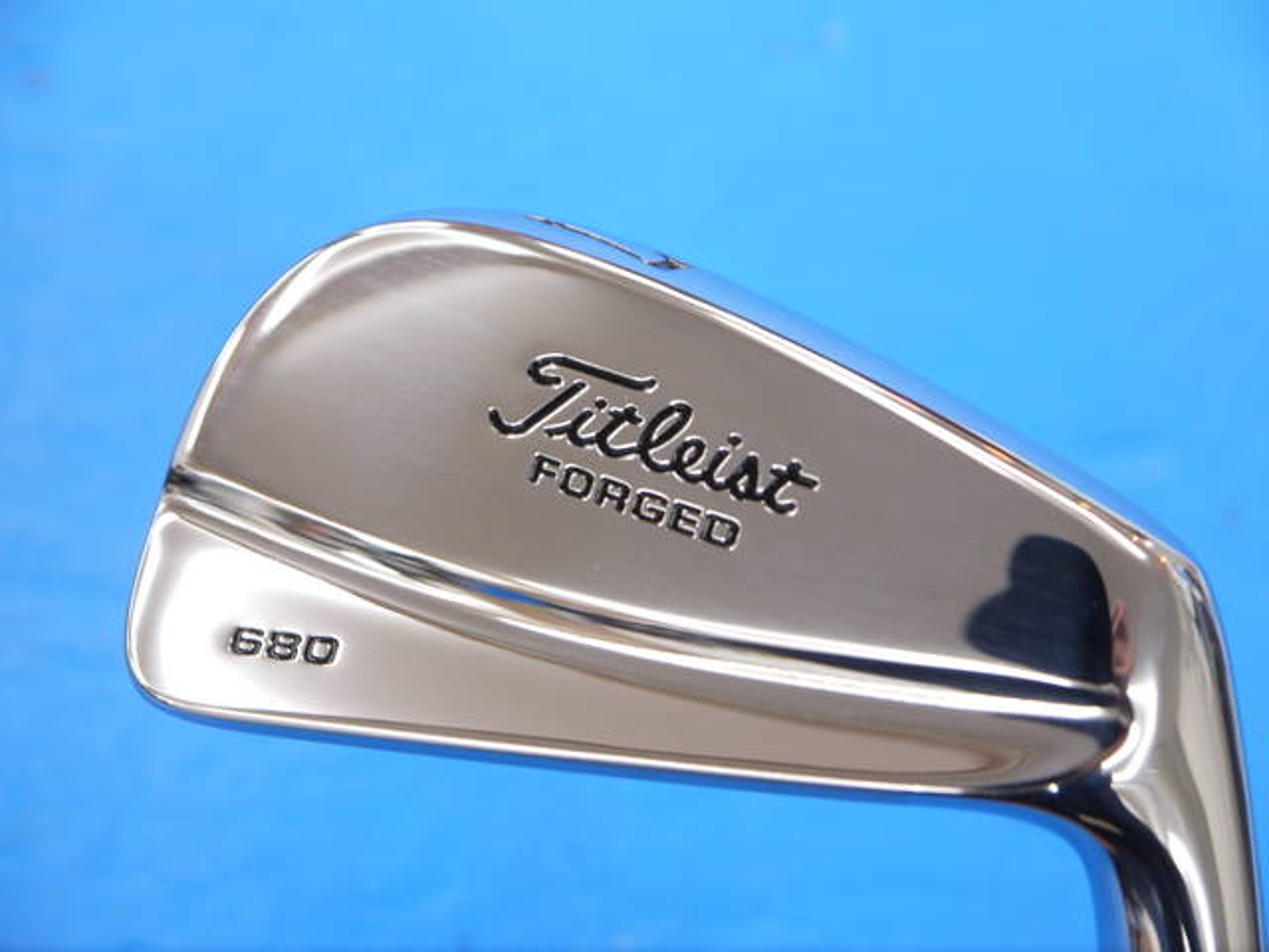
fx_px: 3079
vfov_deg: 17.6
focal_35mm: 84
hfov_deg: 23.3
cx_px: 634
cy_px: 476
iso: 640
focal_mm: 42
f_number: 5.6
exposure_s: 1/80
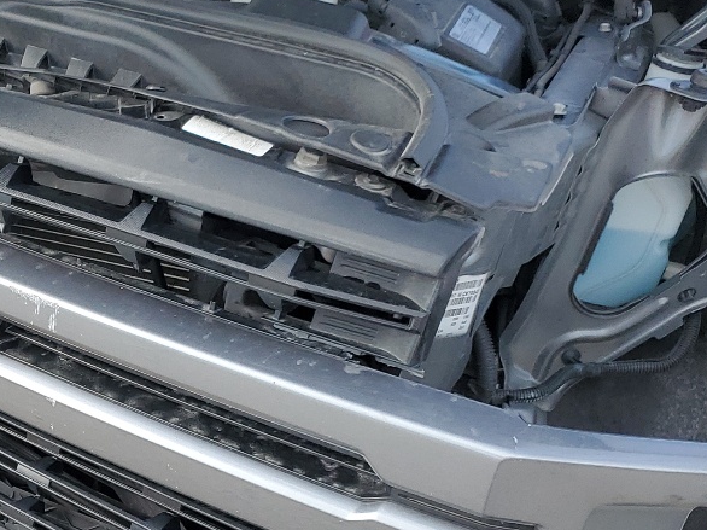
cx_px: -107
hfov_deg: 25.1
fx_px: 1450
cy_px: 404
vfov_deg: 20.5
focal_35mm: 71
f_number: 1.5
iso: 50
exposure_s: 1/714
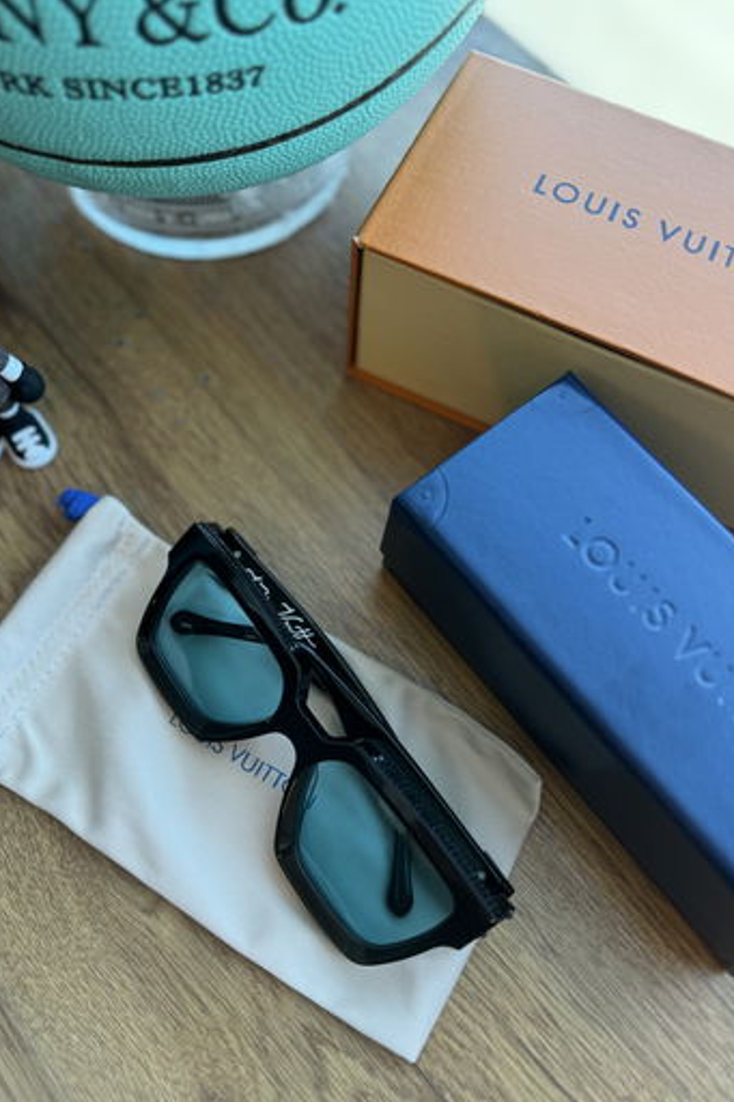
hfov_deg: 49.4
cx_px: 329
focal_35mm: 26
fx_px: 796
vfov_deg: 69.4
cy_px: 556
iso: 100
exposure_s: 1/121
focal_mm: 6.76
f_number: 1.78
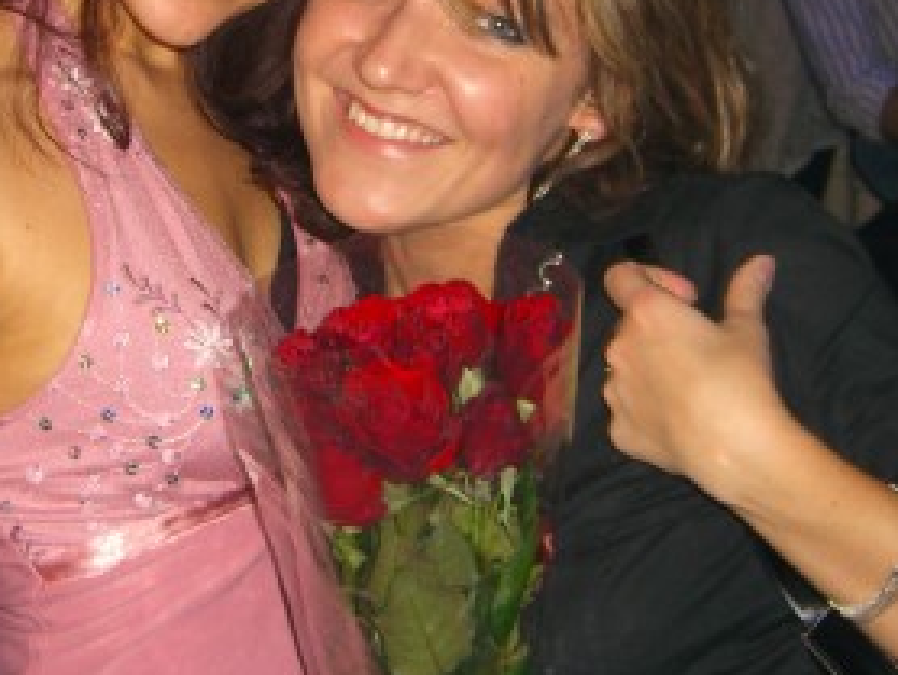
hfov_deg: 23.7
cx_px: 271
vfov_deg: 17.9
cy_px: 142
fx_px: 2129
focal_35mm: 82
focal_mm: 7.9
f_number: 2.8
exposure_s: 1/60
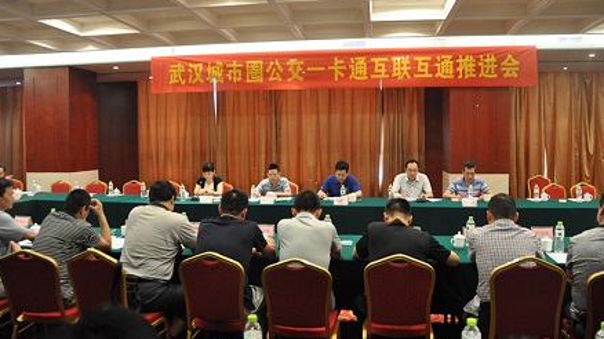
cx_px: 308
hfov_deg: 66.1
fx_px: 464
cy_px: 157
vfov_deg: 40.1
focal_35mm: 29
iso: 1400
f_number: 3.5
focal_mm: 18
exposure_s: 1/30
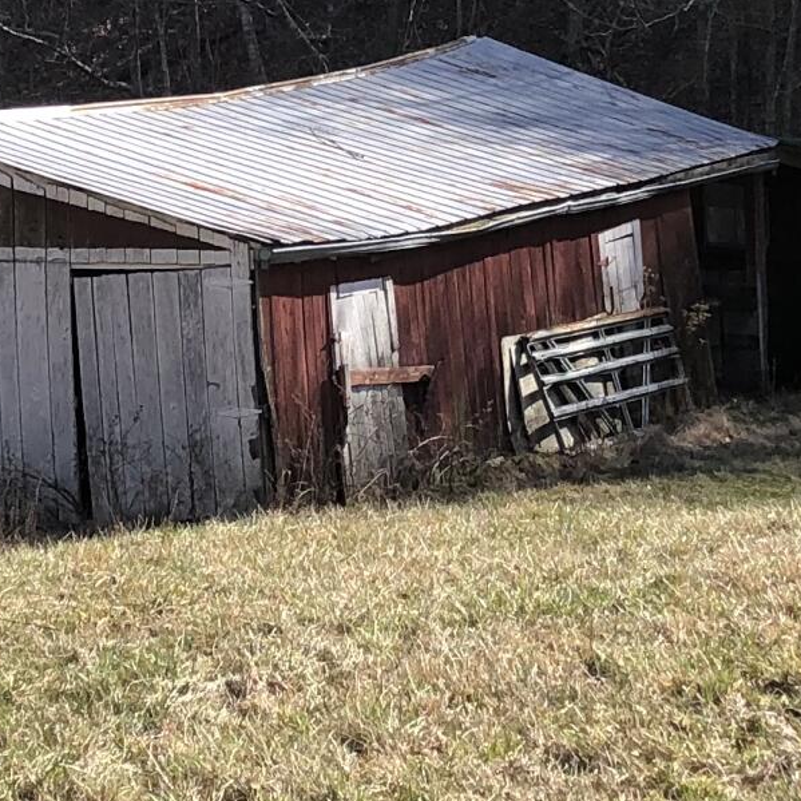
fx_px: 3246
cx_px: 274
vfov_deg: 14.0
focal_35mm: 124
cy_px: 110
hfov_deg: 14.0
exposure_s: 1/787
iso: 20
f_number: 1.8
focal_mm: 3.99
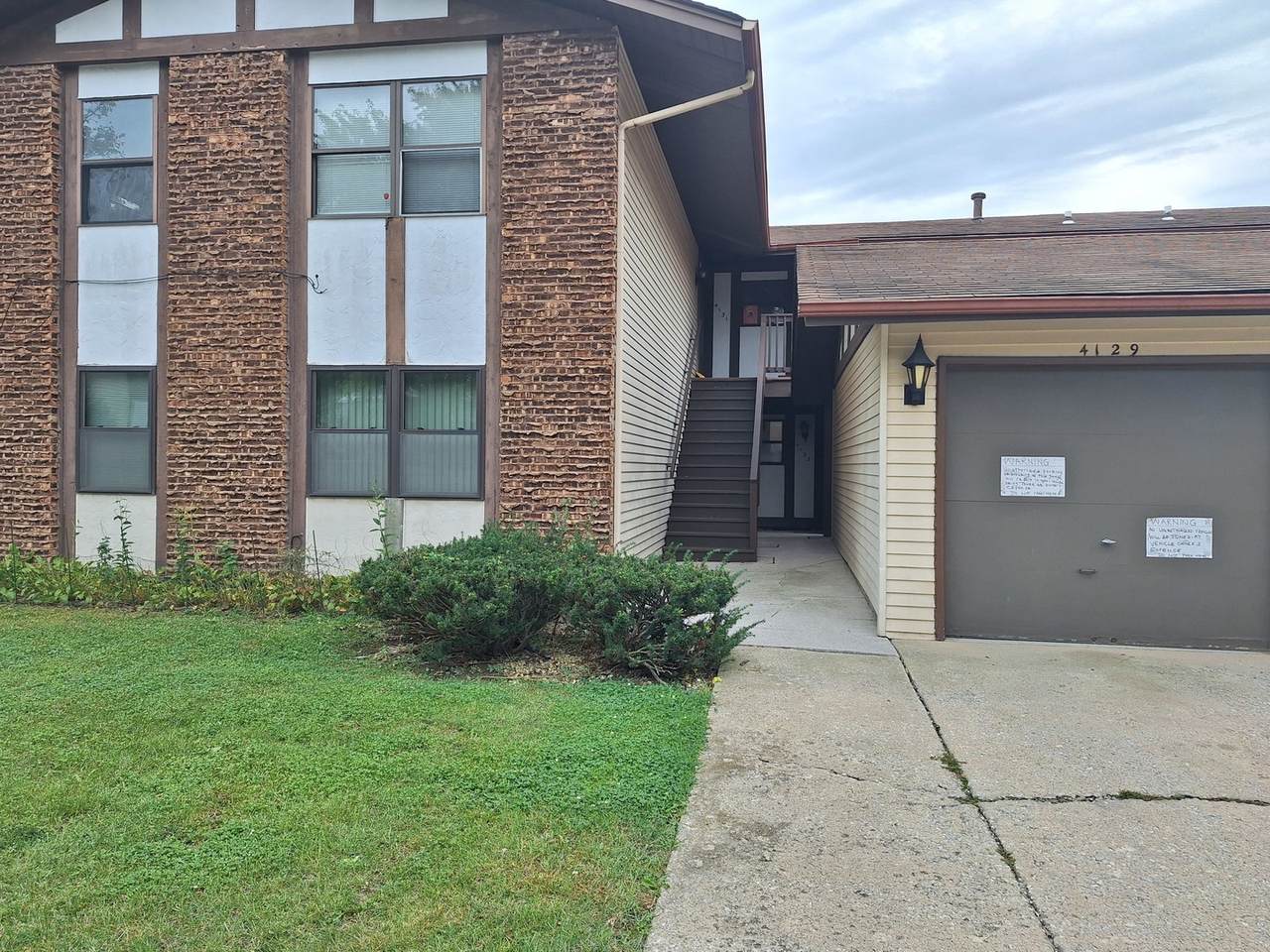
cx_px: 635
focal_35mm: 23
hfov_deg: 73.9
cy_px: 476
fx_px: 844
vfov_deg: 58.9
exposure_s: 1/992
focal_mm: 5.54
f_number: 1.8
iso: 40
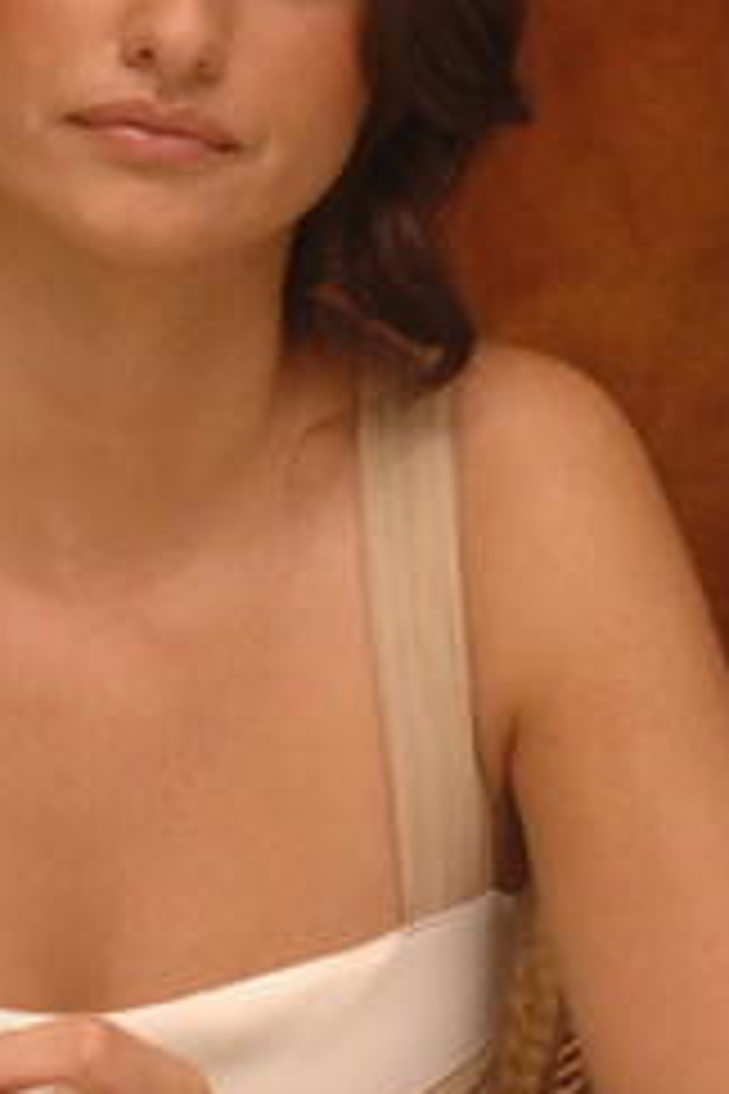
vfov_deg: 9.1
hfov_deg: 6.0
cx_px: 151
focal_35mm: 227
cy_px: 356
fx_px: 6895
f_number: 11
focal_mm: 92
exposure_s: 1/400
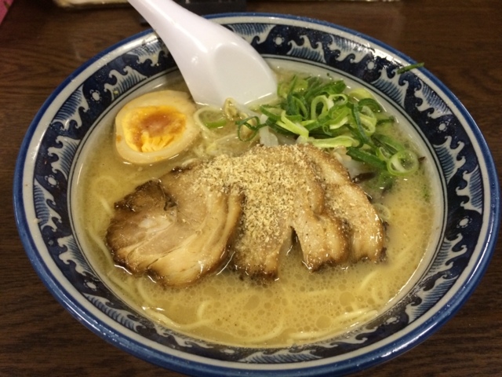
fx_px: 421
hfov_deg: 61.7
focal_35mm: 29
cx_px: 251
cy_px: 188
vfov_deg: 48.2
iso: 160
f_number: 2.2
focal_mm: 4.15
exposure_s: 1/30
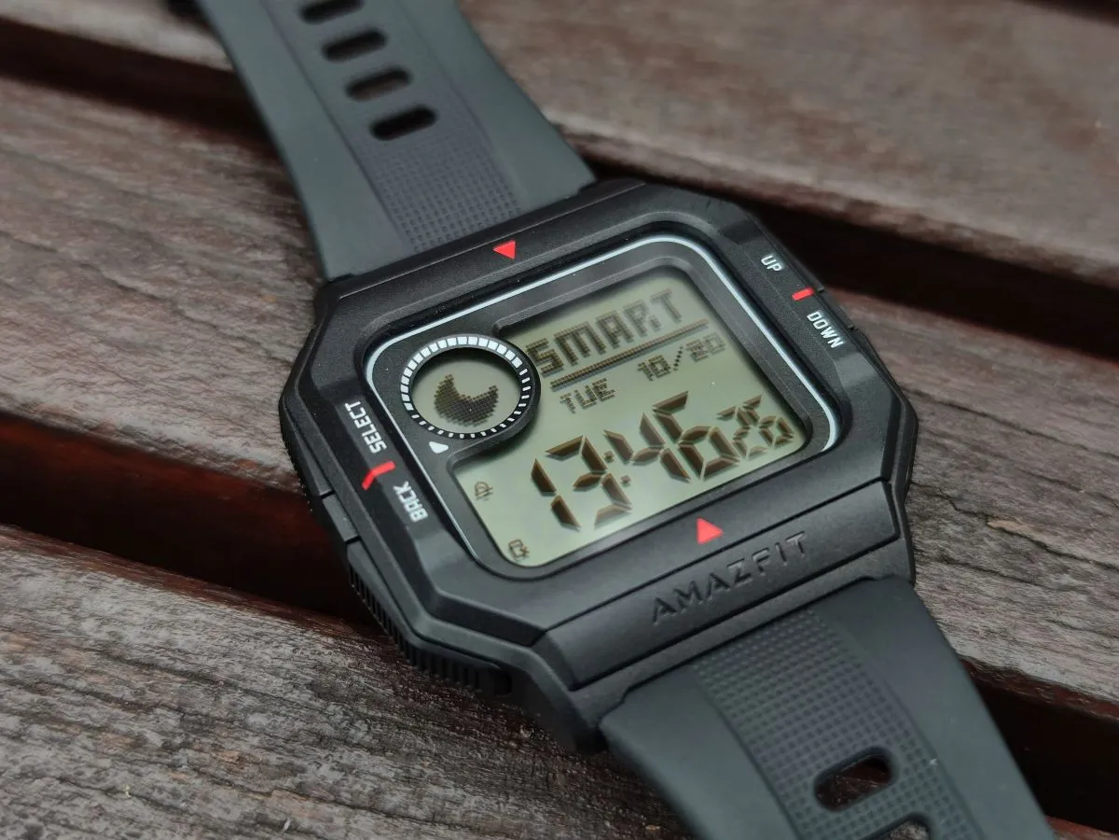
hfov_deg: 39.7
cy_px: 420
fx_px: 1552
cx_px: 560
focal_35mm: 48
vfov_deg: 30.3
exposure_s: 1/180
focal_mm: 6.72
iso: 50
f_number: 1.69
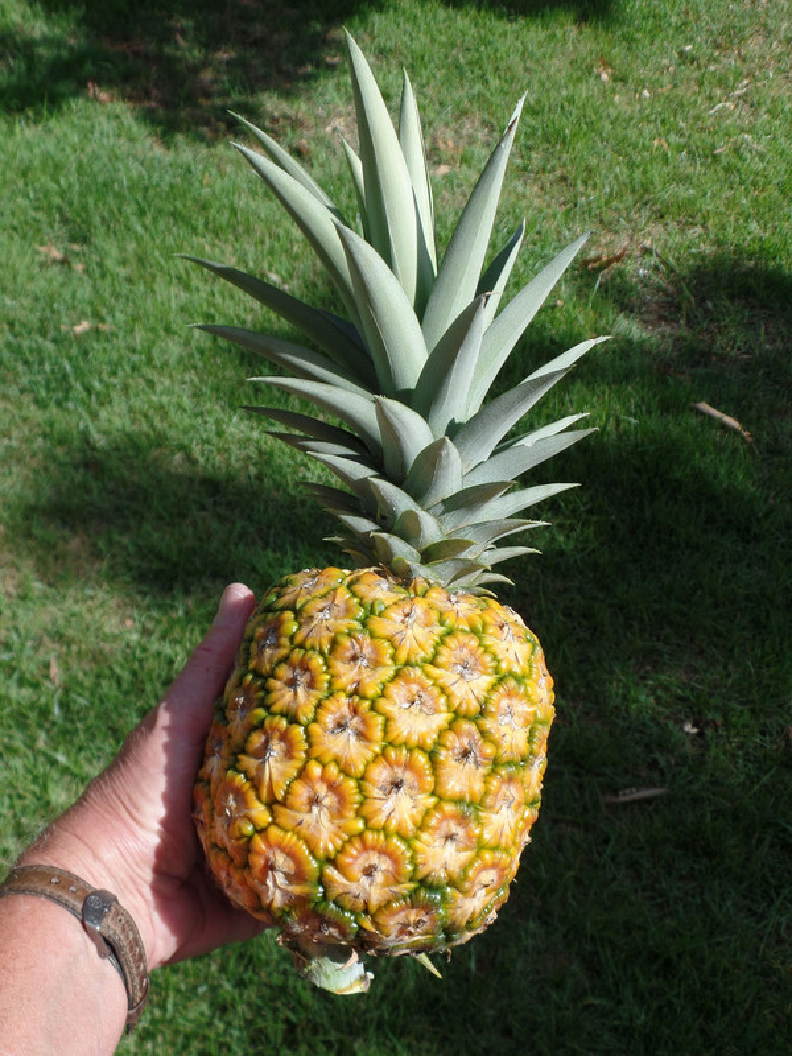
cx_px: 396
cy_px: 528
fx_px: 1281
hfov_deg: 34.3
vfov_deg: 44.8
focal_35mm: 42
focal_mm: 7.5
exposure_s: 1/750
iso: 80
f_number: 3.6
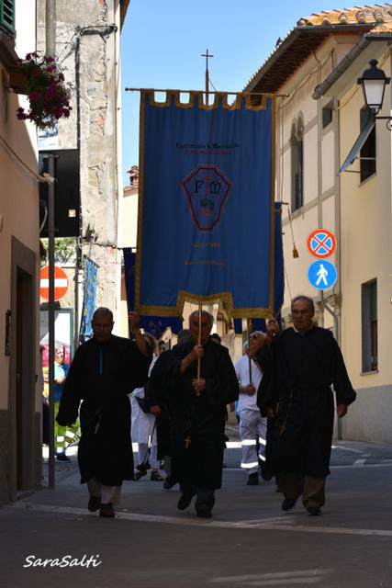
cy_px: 294
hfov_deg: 13.8
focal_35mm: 99
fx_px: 1616
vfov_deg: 20.6
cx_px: 196
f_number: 7.1
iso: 125
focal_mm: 66
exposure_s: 1/250
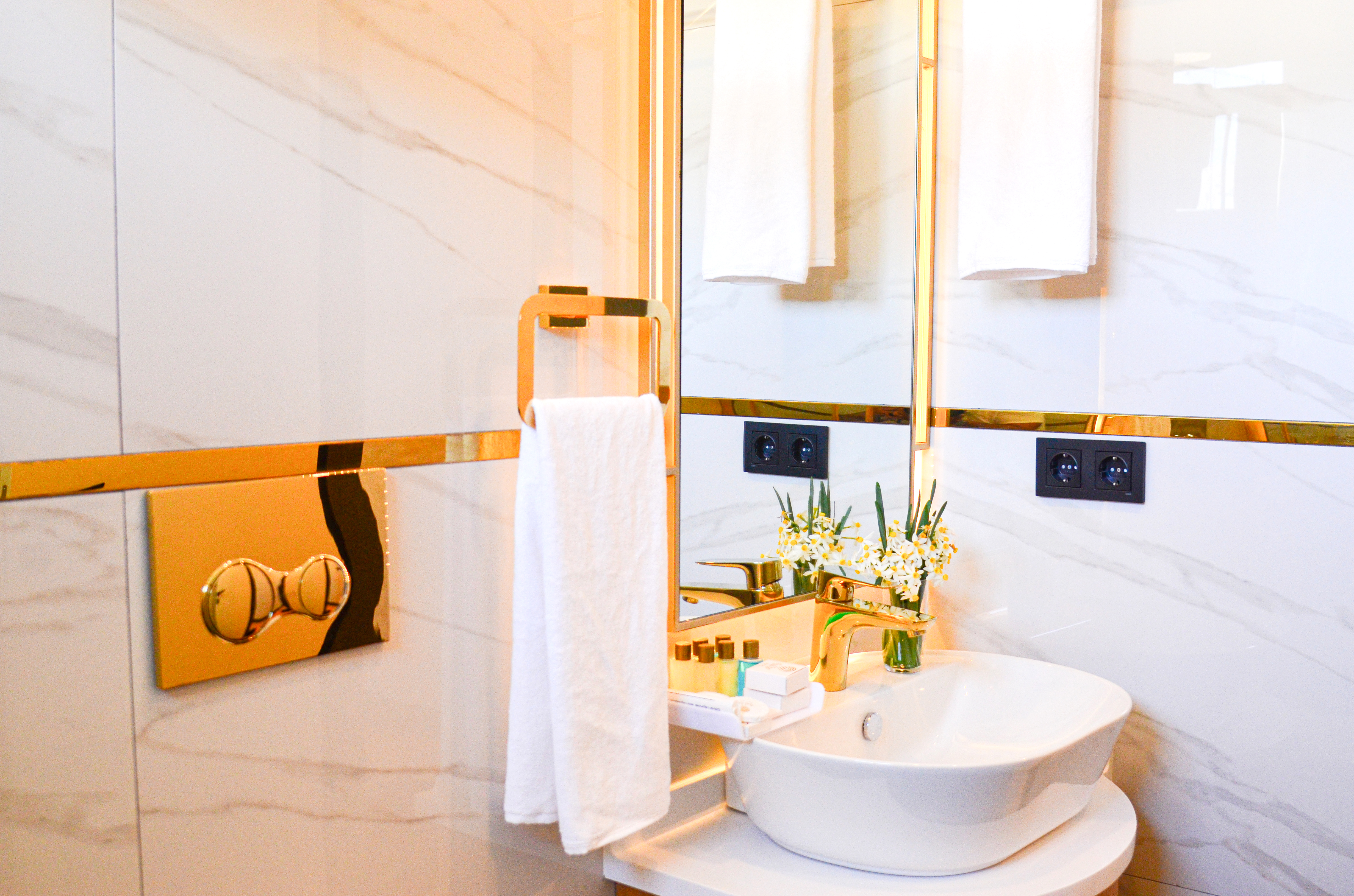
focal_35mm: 36
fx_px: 1351
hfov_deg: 53.2
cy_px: 448
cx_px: 677
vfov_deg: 36.7
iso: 1000
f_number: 4
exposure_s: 1/100
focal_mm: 24
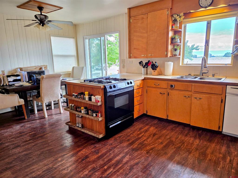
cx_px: 119
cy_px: 89
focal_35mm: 23
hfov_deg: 73.9
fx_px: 158
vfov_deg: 58.9
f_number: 1.8
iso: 80
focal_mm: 5.4
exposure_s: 1/120
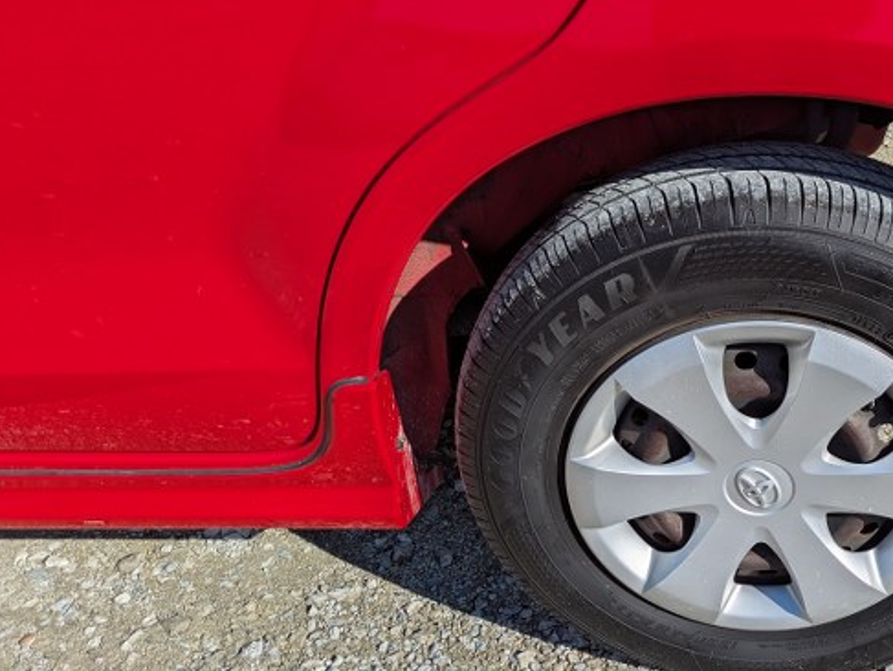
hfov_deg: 44.1
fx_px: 1058
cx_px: 679
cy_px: 473
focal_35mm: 41
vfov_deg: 34.7
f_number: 1.89
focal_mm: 5.43
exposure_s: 1/2632
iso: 46
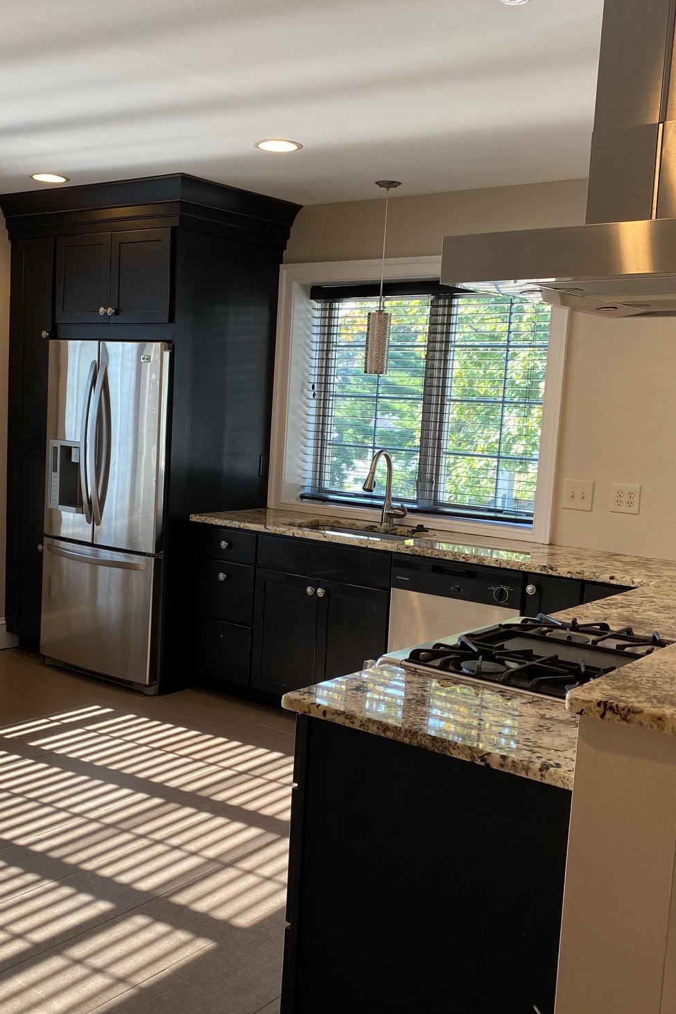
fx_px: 1042
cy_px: 518
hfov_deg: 35.7
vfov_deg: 51.9
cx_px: 250
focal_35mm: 37
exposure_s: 1/120
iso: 64
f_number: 1.8
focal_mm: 4.25
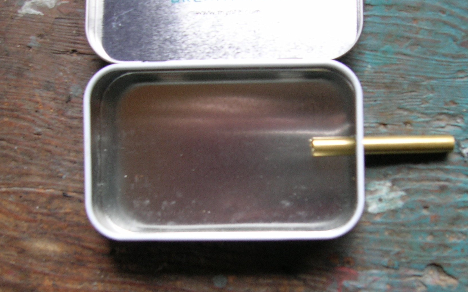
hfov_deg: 40.1
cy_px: 185
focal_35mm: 50
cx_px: 281
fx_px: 638
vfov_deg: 25.7
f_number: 2.9
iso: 50
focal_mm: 5.7
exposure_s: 1/34.6
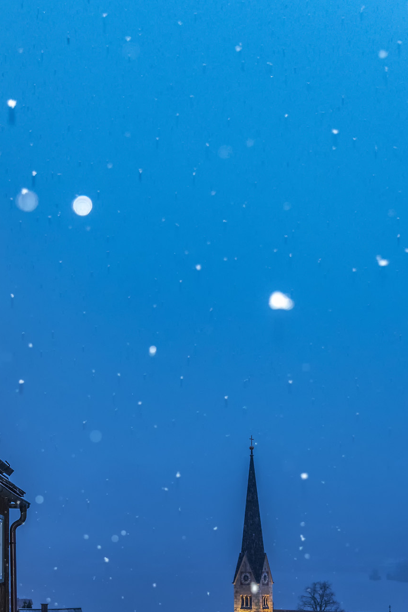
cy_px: 519
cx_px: 94
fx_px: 951
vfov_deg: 34.2
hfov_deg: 23.9
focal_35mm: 56
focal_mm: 30
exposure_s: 1/60
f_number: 2.8
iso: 1600
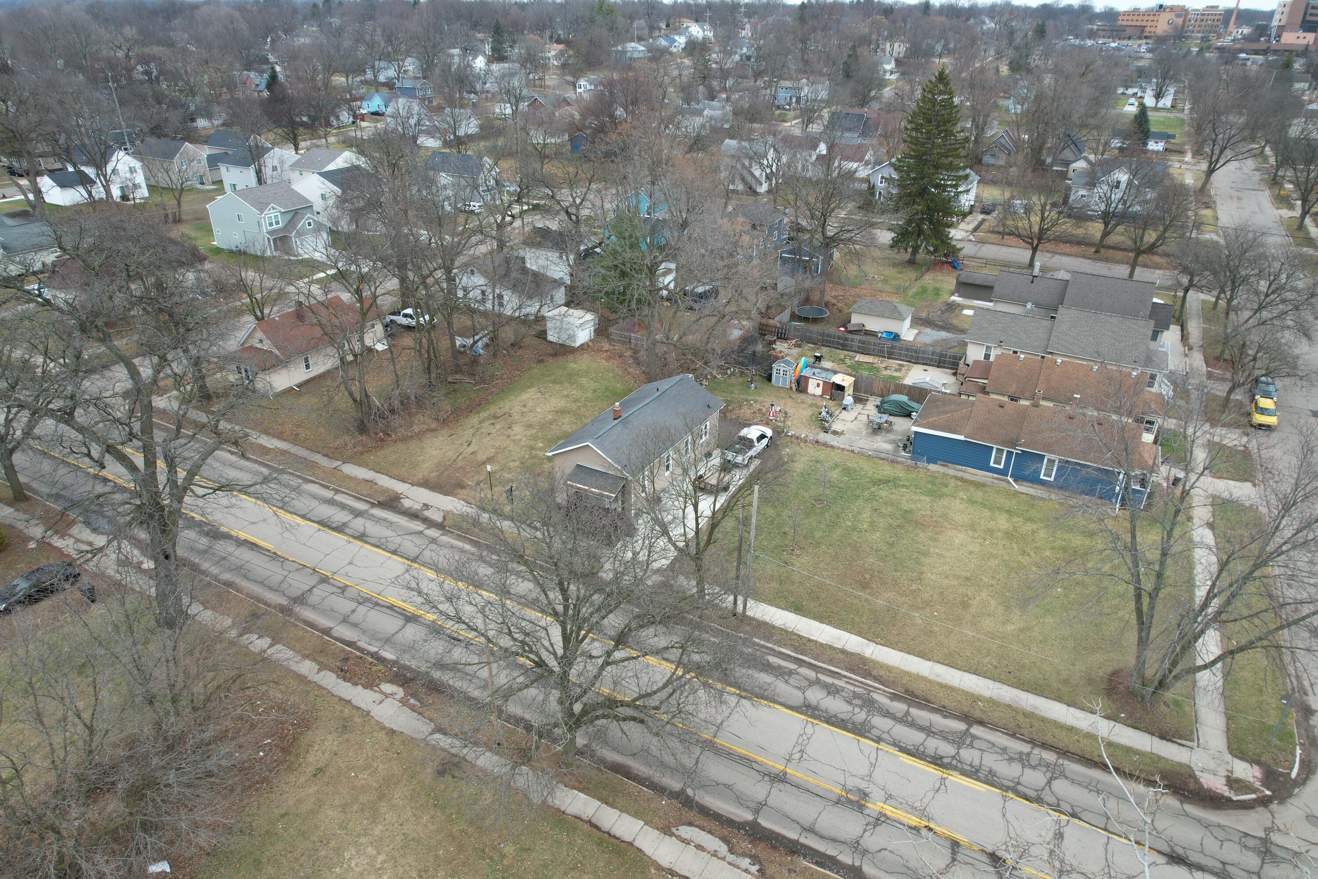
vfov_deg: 57.2
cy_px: 440
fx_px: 805
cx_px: 659
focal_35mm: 22
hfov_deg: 78.6
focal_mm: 8.38
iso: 100
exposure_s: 1/80
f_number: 2.8
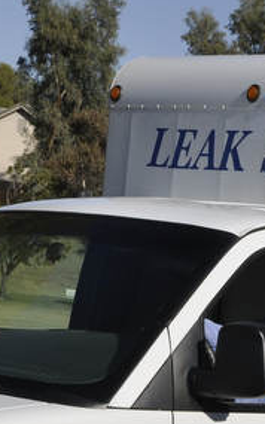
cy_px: 357
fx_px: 2254
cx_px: 299
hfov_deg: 6.7
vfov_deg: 10.7
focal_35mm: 195
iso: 250
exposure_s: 1/640
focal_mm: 34
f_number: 13
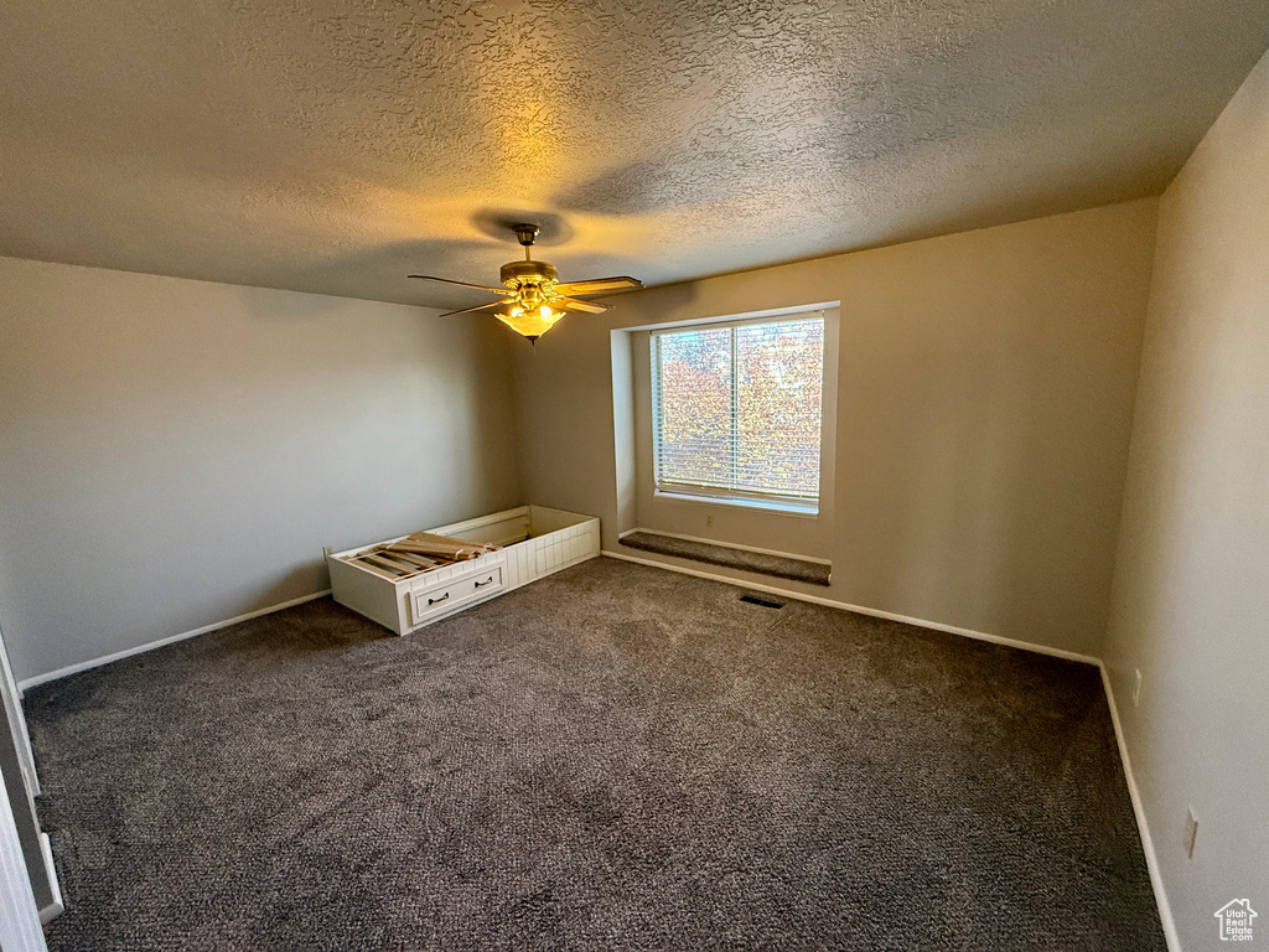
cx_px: 634
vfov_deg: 85.7
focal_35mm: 14
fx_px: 513
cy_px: 476
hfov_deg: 102.1
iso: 320
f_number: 2.2
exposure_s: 1/99
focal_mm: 2.22
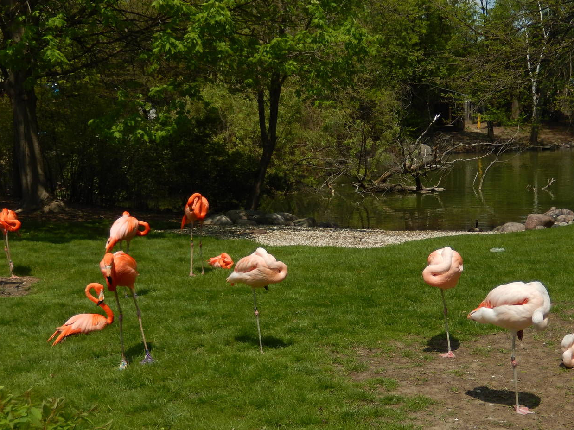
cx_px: 357
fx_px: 879
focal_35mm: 53
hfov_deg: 36.0
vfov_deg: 27.5
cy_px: 252
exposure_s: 1/400
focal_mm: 7.3
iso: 125
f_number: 8.4
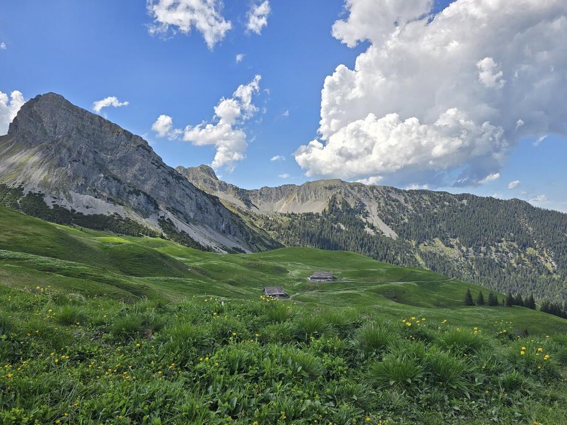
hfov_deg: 67.2
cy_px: 228
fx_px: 426
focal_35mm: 26
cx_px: 265
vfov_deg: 53.0
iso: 12
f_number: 1.7
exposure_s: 1/897
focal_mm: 6.3
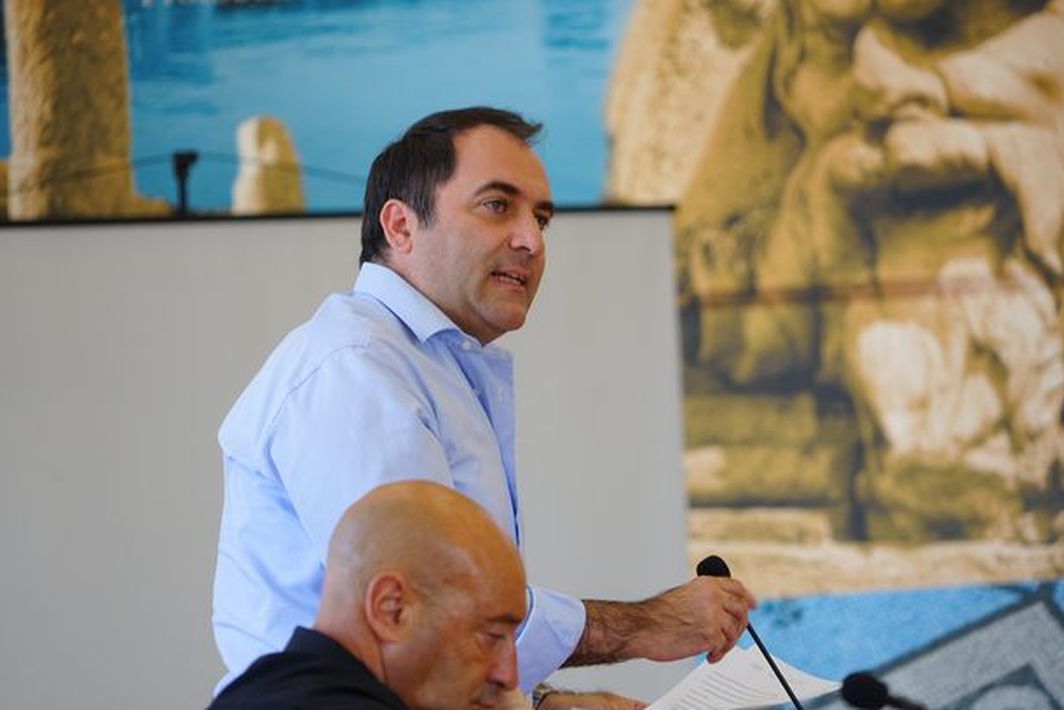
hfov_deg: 8.2
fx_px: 7449
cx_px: 525
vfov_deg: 5.5
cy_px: 371
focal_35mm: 252
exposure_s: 1/80
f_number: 6.3
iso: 800
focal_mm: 240
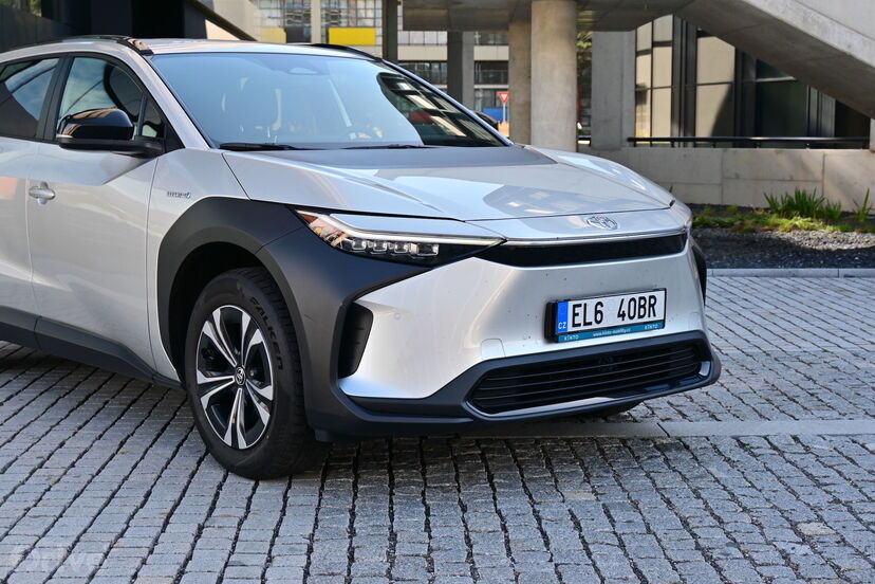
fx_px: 1349
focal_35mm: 56
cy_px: 292
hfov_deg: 35.9
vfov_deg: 24.4
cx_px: 438
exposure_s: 1/640
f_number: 6.3
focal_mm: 37
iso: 400
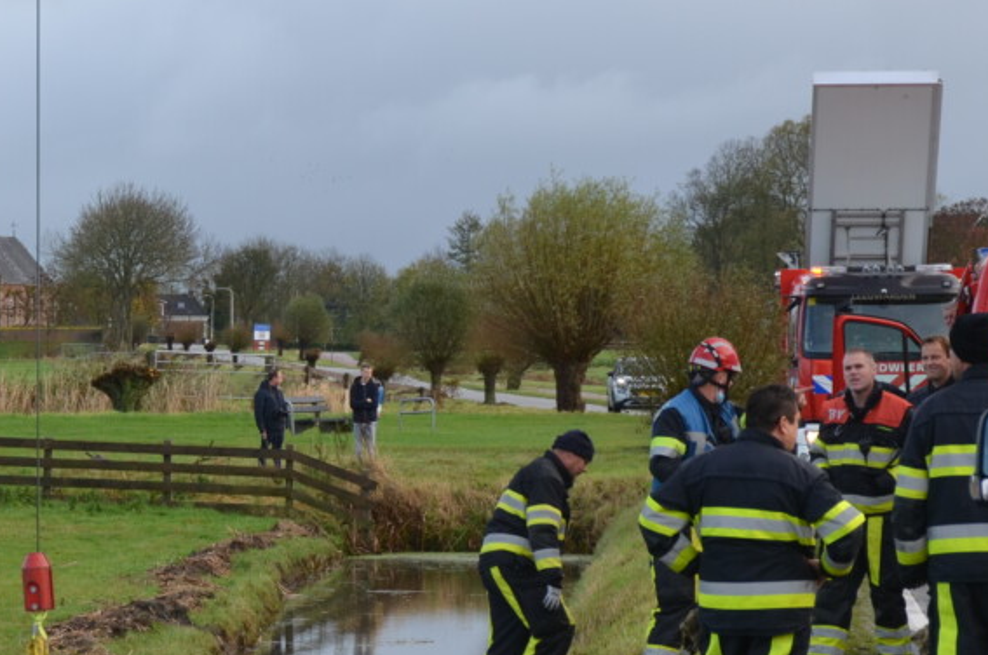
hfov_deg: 9.3
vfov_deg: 6.2
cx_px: 7
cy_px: 343
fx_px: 6031
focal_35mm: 220
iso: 200
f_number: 8
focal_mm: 65
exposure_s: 1/250
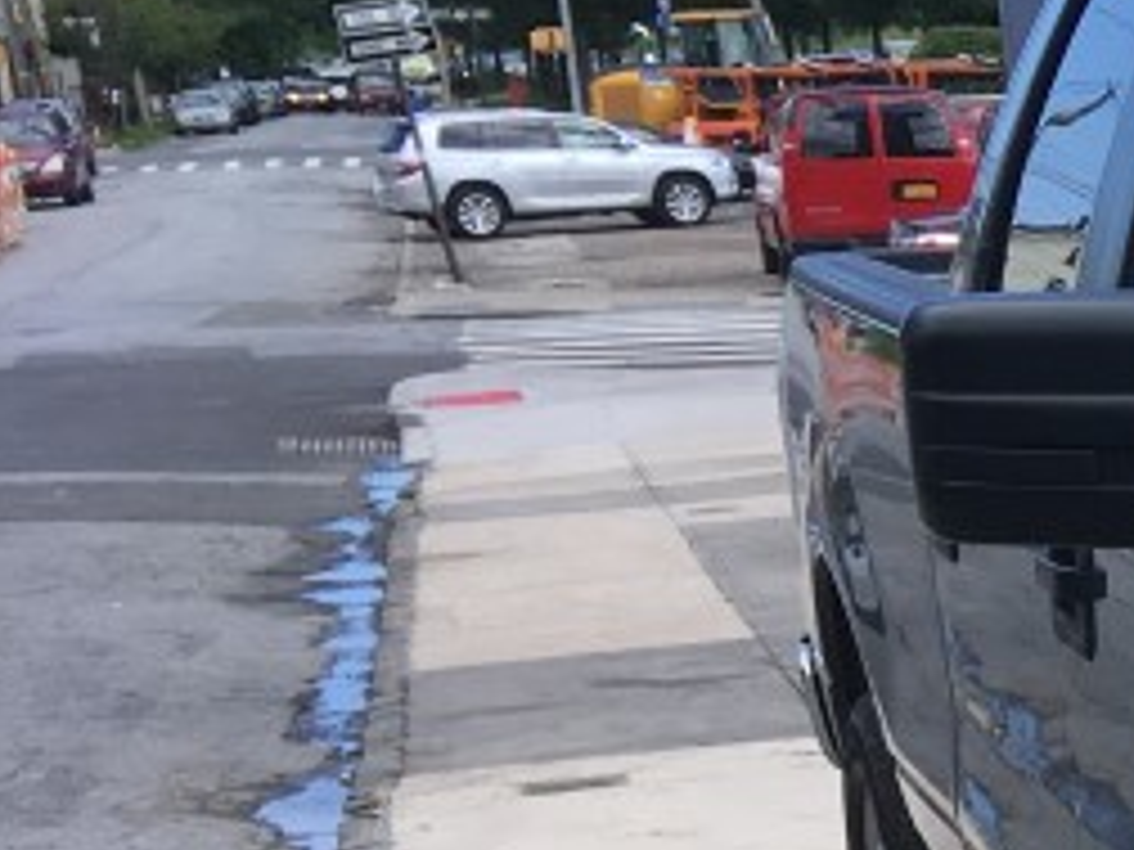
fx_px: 3866
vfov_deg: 12.3
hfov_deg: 14.0
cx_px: 2282
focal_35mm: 118
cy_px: 1021
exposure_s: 1/718
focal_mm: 4.15
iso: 25
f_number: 2.2
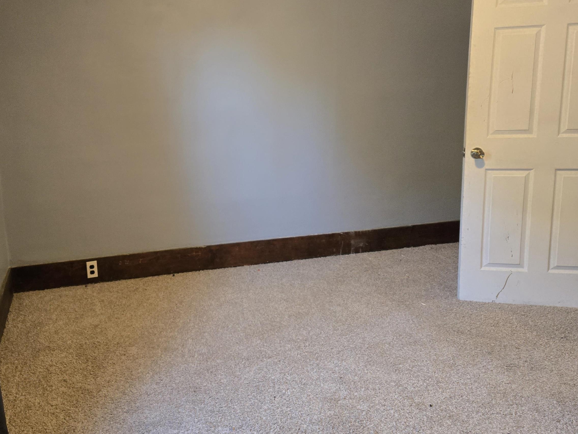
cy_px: 170
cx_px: 199
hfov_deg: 57.3
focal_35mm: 31
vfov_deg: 45.1
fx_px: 518
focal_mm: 5.4
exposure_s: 1/120
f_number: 1.8
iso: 800
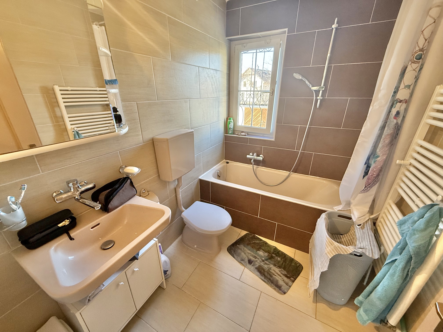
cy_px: 166
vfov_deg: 85.7
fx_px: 179
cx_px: 222
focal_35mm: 14
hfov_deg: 102.1
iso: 400
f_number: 2.2
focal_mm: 2.22
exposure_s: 1/100
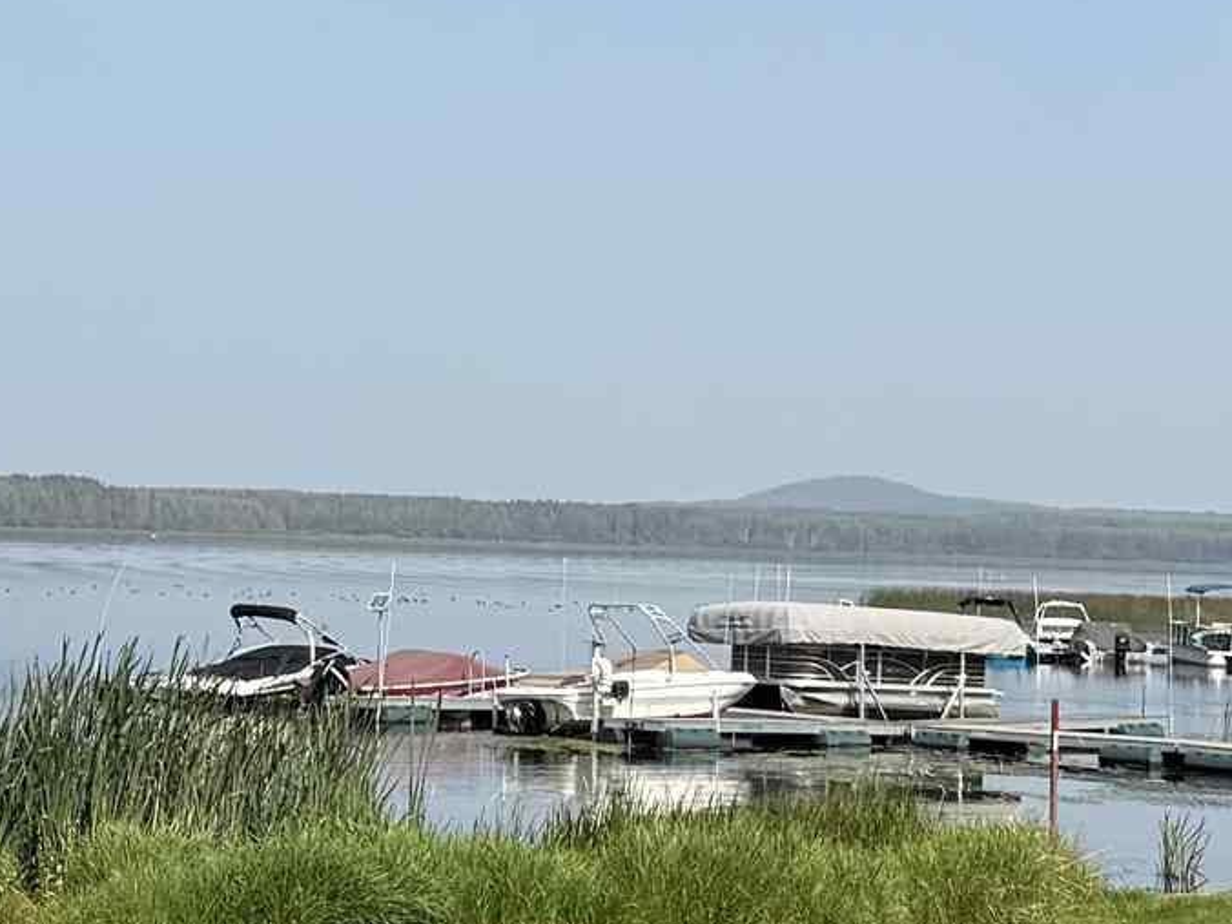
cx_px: 447
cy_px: 354
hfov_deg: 18.0
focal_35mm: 109
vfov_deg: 13.6
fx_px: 3879
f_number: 1.78
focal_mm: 6.76
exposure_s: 1/4975
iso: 80
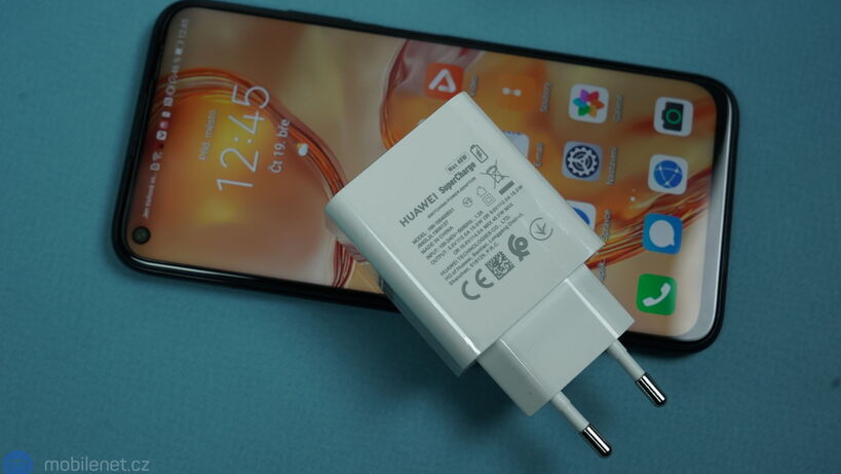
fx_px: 1204
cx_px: 417
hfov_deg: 38.5
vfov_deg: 22.2
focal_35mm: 54
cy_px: 208
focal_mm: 51
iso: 1000
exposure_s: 1/160
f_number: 8
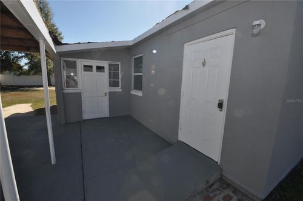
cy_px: 100
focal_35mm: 15
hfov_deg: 100.5
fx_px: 126
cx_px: 152
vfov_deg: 77.2
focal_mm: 10
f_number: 13
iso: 200
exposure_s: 1/200
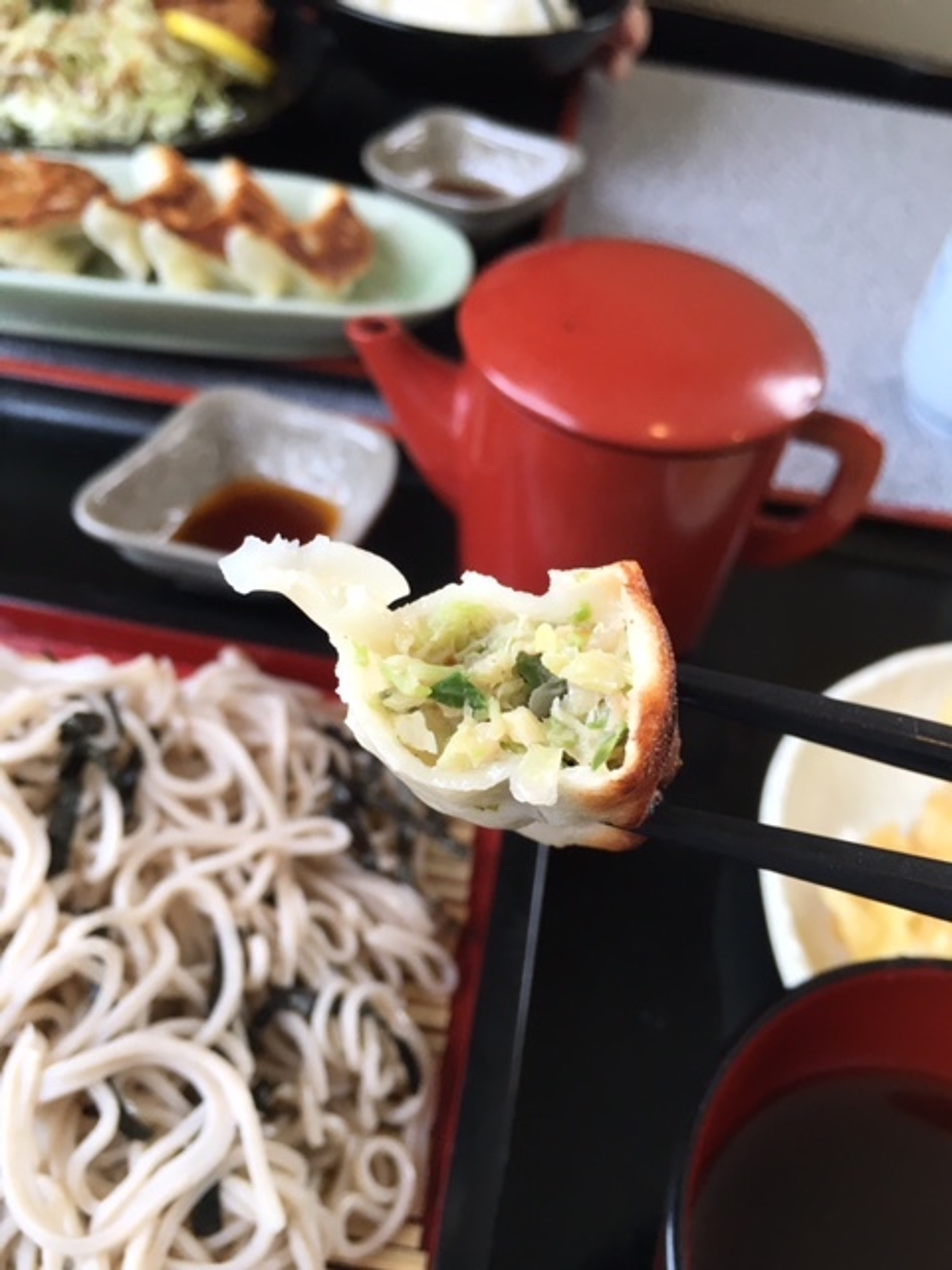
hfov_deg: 48.2
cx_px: 476
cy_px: 635
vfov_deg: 61.7
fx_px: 1063
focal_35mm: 29
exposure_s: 1/30
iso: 25
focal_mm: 4.15
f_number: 2.2
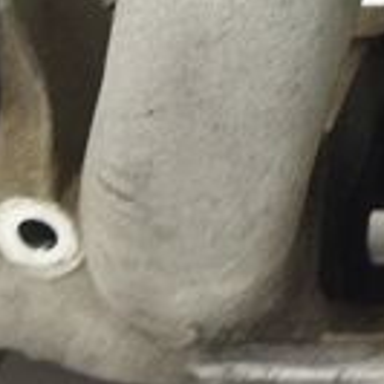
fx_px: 2698
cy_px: -416
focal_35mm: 215
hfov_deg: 7.7
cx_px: 846
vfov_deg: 7.8
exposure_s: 1/50
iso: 107
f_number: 1.79
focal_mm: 4.71
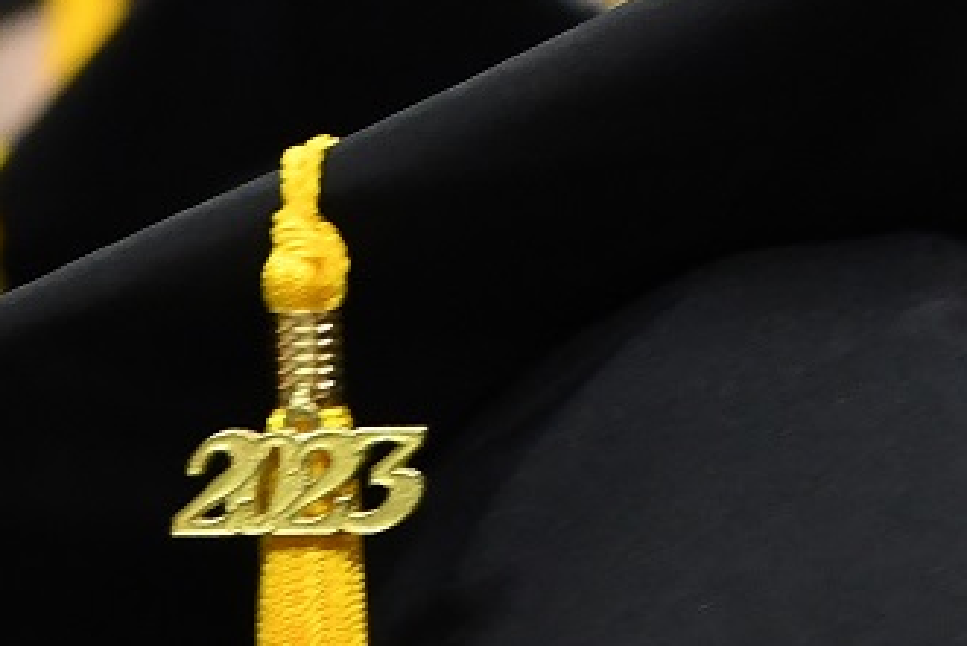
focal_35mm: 706
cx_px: 26
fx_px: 18971
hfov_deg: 2.9
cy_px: 1919
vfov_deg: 1.9
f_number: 5
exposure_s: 1/80
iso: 1000
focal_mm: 70
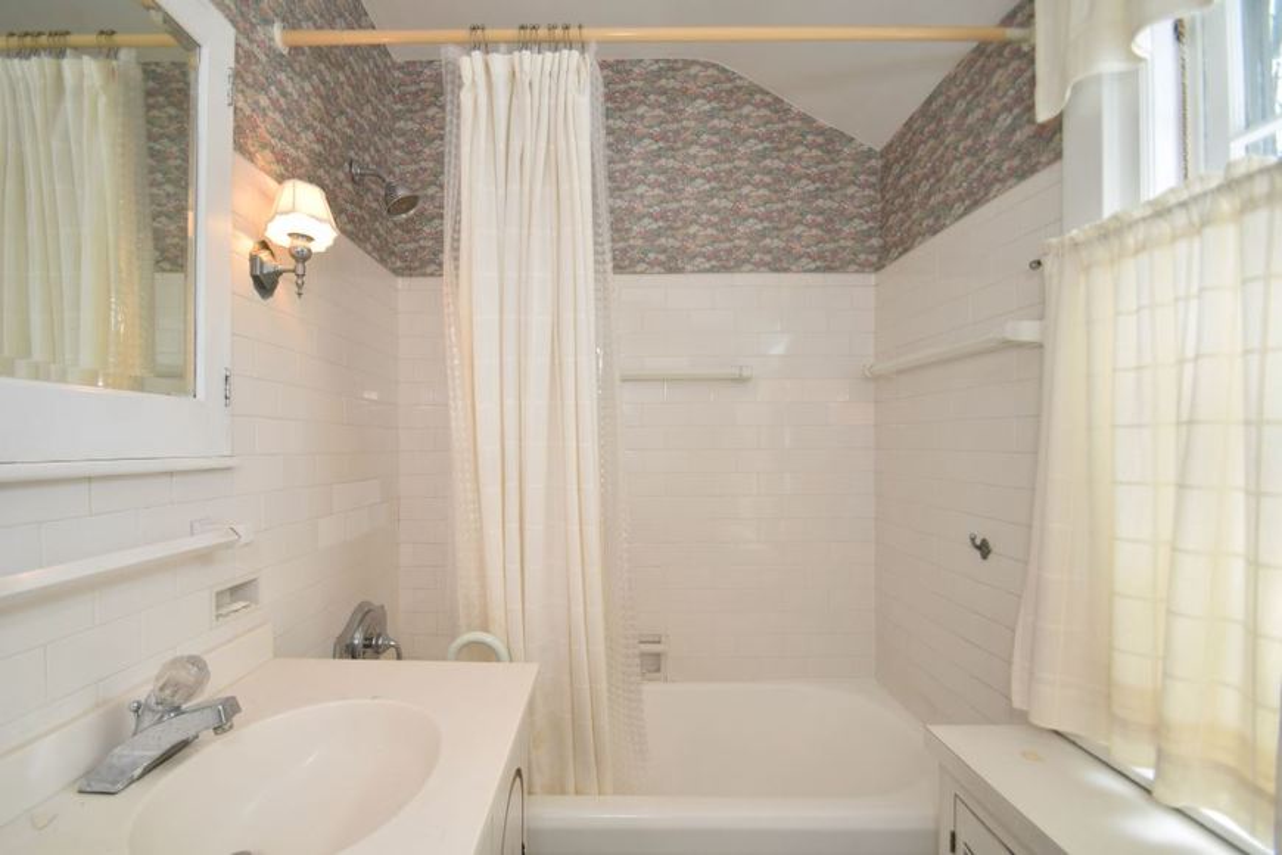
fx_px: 534
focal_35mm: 15
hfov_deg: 100.4
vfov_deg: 77.3
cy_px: 428
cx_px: 641
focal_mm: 10
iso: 100
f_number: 3.5
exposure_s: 1/60
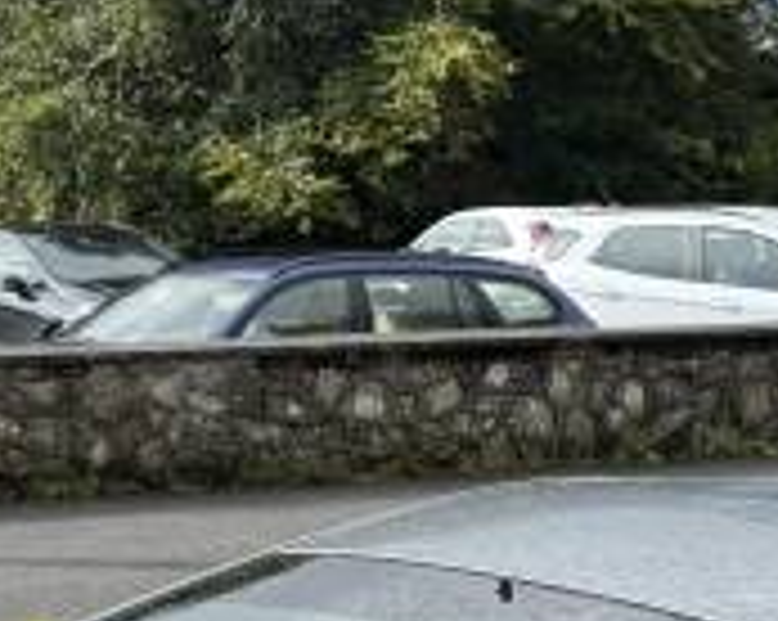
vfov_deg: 11.0
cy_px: 603
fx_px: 3197
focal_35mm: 139
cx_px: 1322
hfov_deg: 12.8
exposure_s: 1/1818
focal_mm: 6.76
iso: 80
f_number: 1.78
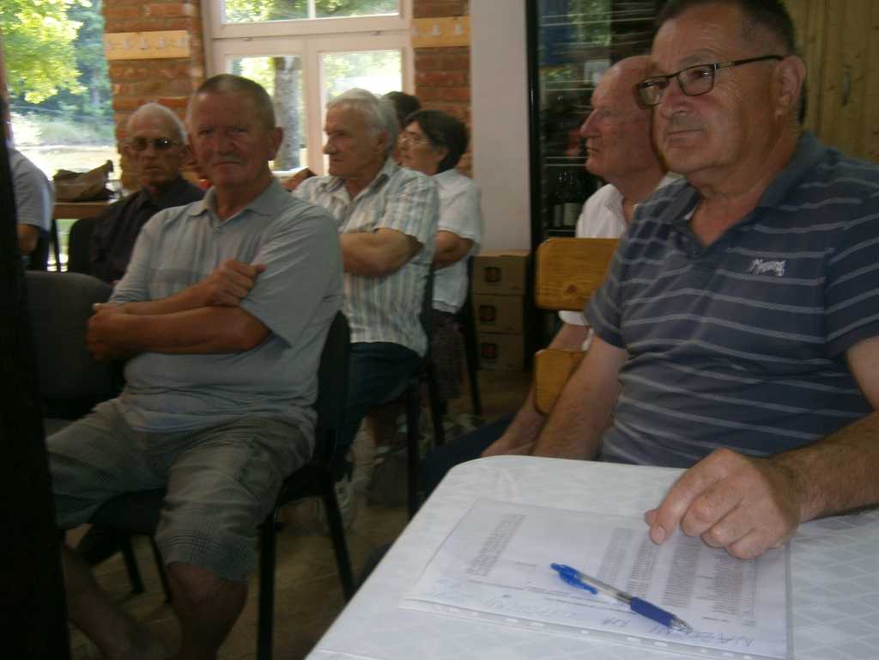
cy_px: 330
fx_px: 914
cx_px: 440
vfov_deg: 39.7
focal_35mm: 36
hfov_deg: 51.4
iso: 125
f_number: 3.1
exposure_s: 1/40
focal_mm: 6.4
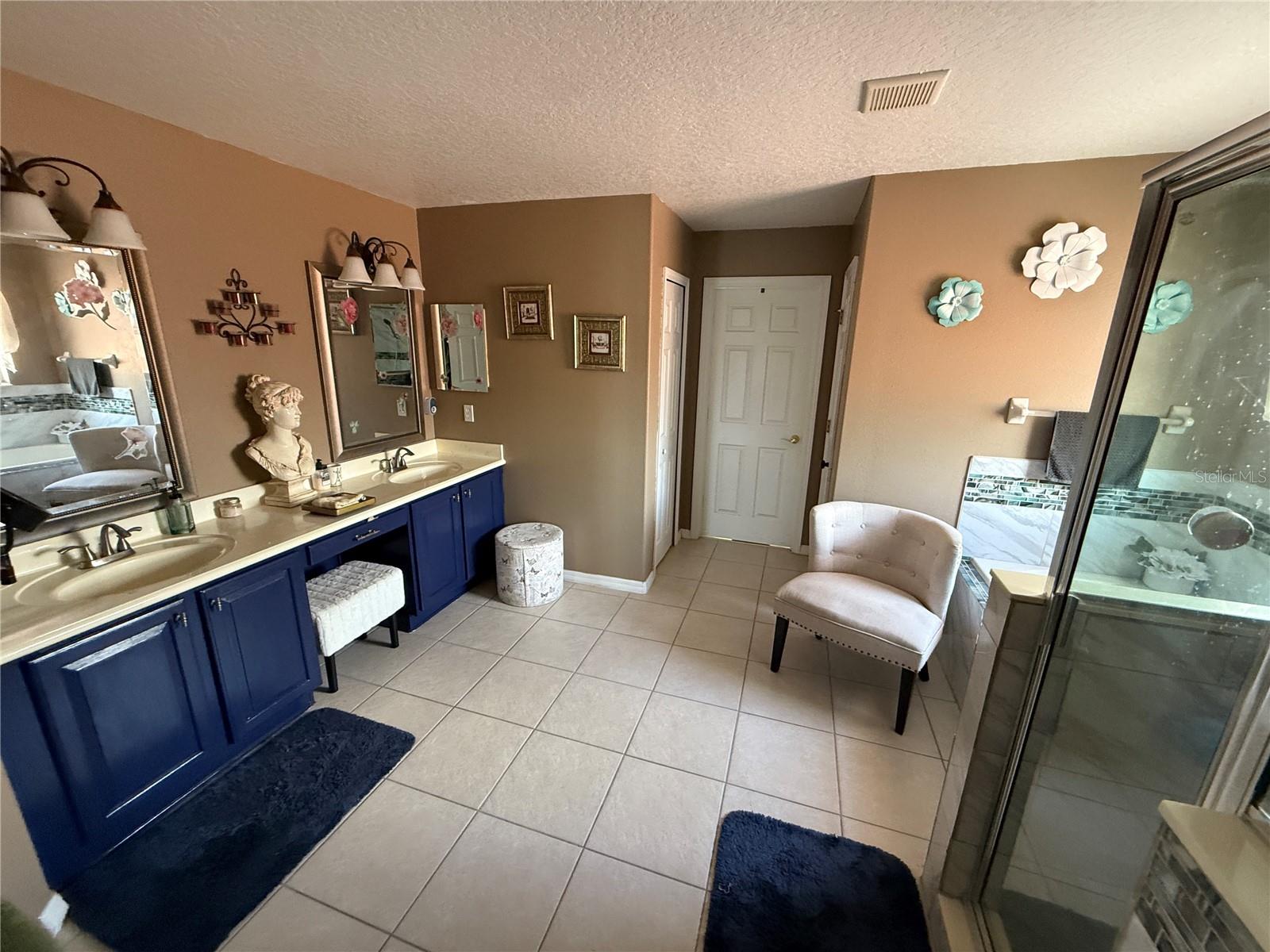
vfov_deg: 85.7
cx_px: 635
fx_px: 514
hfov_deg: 102.1
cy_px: 476
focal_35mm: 14
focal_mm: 2.22
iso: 400
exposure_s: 1/60
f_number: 2.2
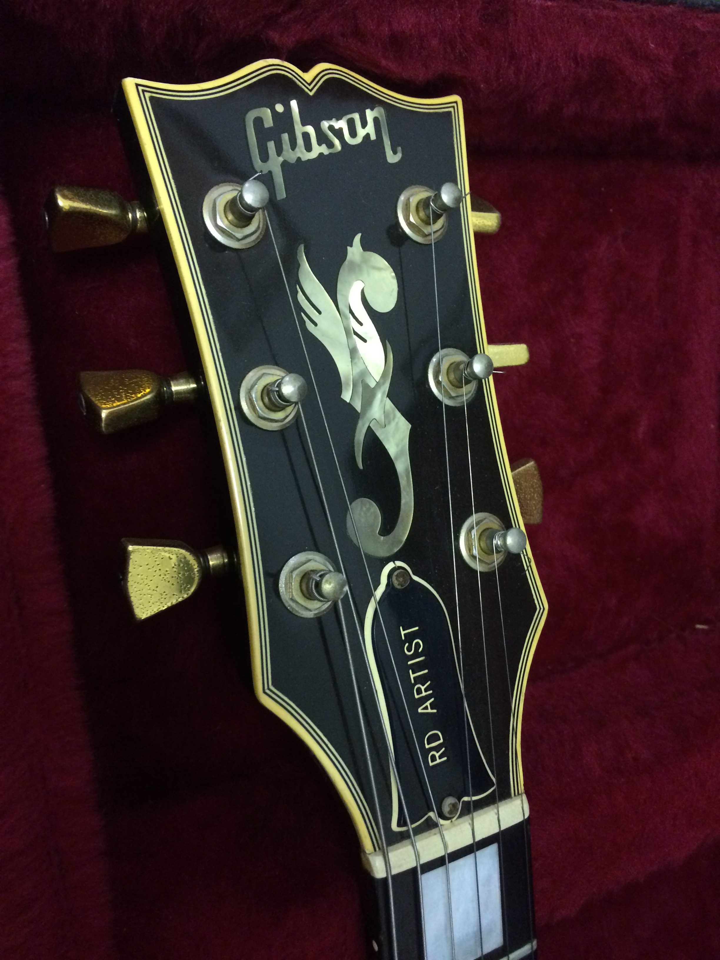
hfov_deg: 48.2
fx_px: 804
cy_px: 480
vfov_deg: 61.7
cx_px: 360
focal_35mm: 29
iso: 320
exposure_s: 1/20
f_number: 2.2
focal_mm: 4.15
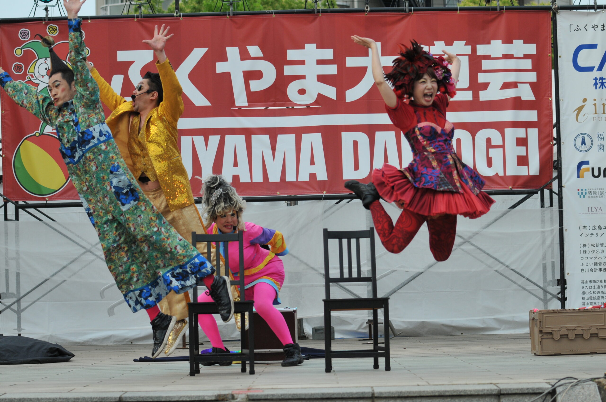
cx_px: 303
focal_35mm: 123
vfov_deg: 11.1
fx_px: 2068
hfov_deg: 16.7
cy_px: 201
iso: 400
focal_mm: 82
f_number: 4
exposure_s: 1/1600
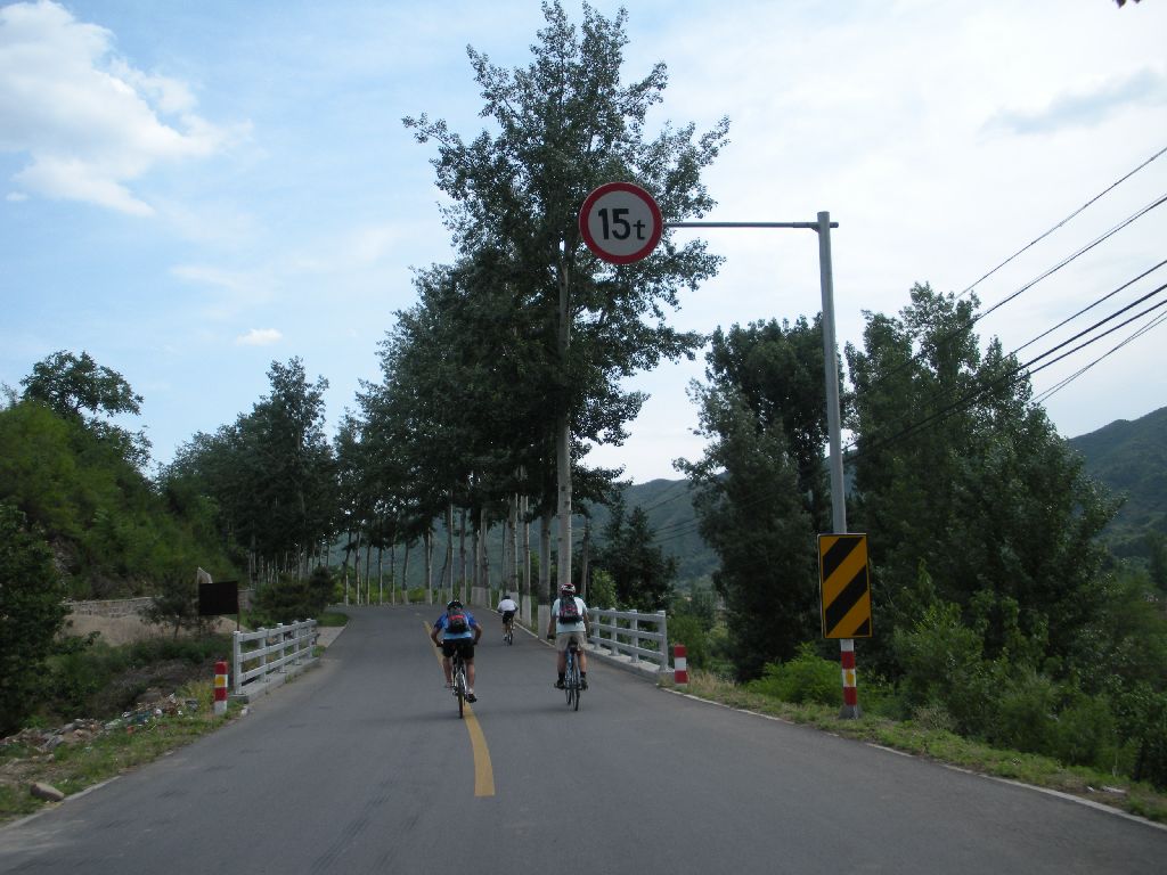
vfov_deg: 39.7
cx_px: 584
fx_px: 1214
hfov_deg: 51.4
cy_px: 438
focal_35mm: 36
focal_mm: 6.3
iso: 64
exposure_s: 1/430
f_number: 3.5
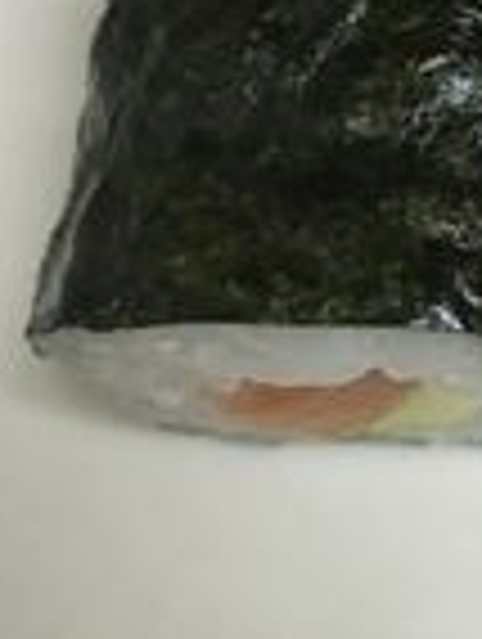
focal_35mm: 87
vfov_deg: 22.2
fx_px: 1610
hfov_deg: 15.8
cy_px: 140
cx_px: 689
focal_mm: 4.15
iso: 80
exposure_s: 1/10
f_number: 2.2
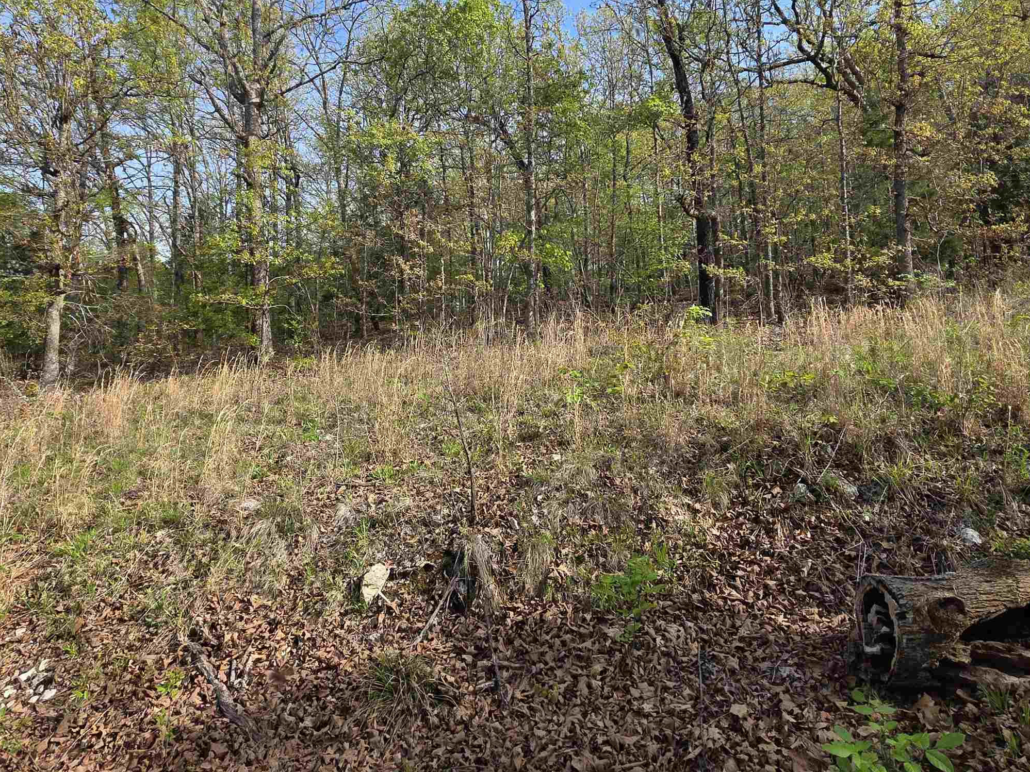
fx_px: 595
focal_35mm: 20
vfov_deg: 65.1
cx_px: 542
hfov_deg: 81.7
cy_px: 296
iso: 40
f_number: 1.9
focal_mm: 2.2
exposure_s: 1/909
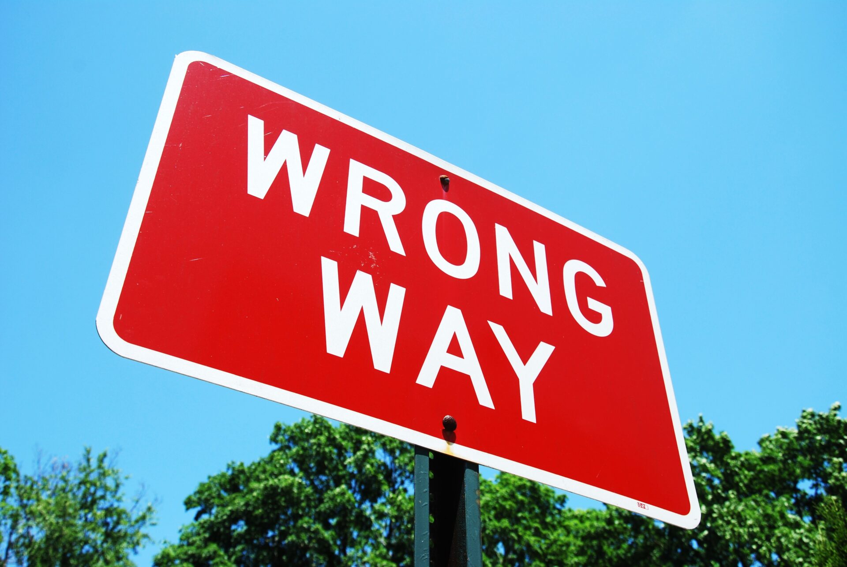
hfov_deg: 51.2
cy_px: 284
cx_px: 424
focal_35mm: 38
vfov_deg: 35.6
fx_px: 883
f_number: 7.1
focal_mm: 25
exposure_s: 1/200
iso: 100
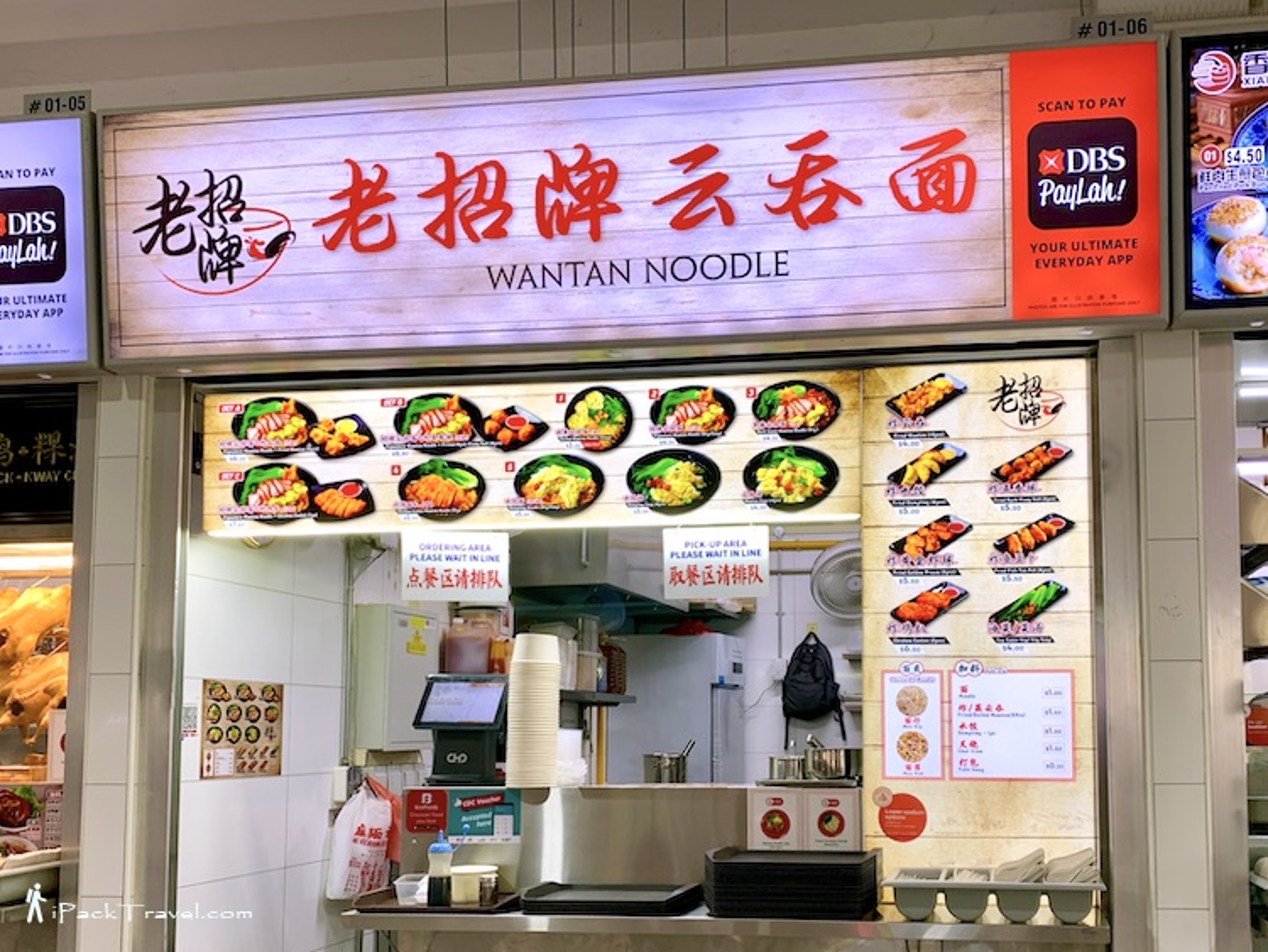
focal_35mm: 26
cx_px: 634
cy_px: 476
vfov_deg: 53.1
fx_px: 953
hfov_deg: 67.3
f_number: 1.8
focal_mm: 4.25
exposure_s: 1/100
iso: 25
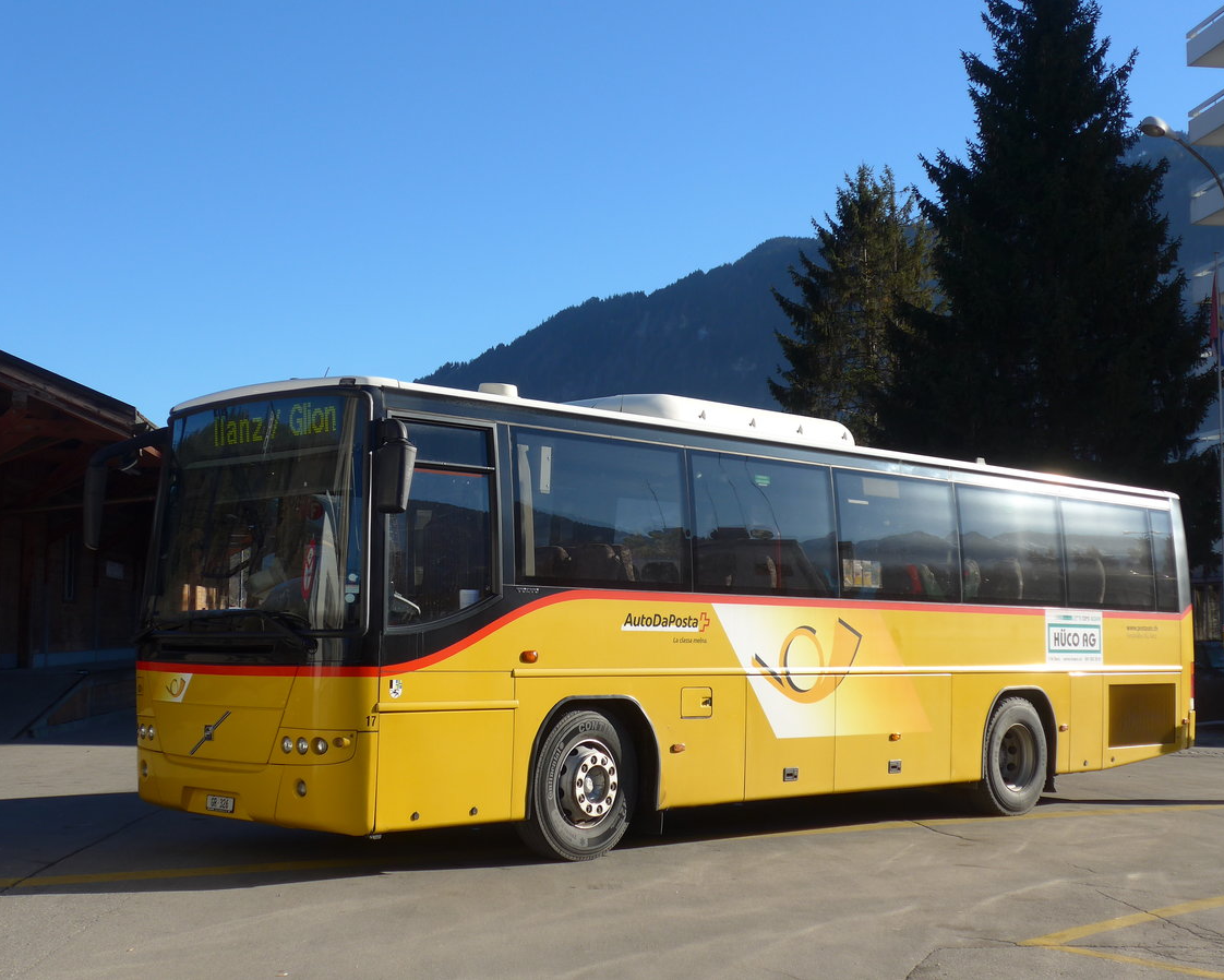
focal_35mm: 48
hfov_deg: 38.8
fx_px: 1739
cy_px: 490
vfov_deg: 31.5
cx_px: 598
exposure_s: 1/1300
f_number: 3
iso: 80
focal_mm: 9.5
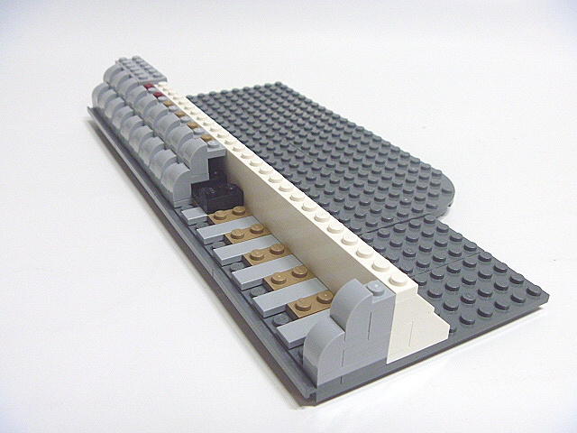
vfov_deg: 40.7
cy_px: 216
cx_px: 288
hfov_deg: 52.6
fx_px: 583
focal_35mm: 35
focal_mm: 6.3
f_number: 3.5
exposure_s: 1/20
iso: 400
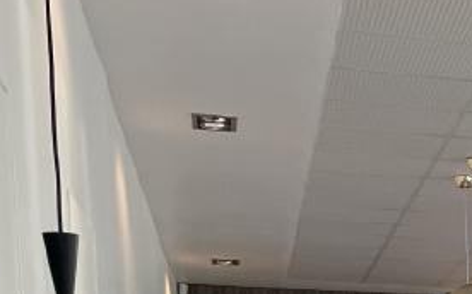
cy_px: 673
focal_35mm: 128
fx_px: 1645
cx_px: 930
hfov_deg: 13.9
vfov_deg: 9.3
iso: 32
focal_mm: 4.2
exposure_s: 1/145
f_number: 1.6
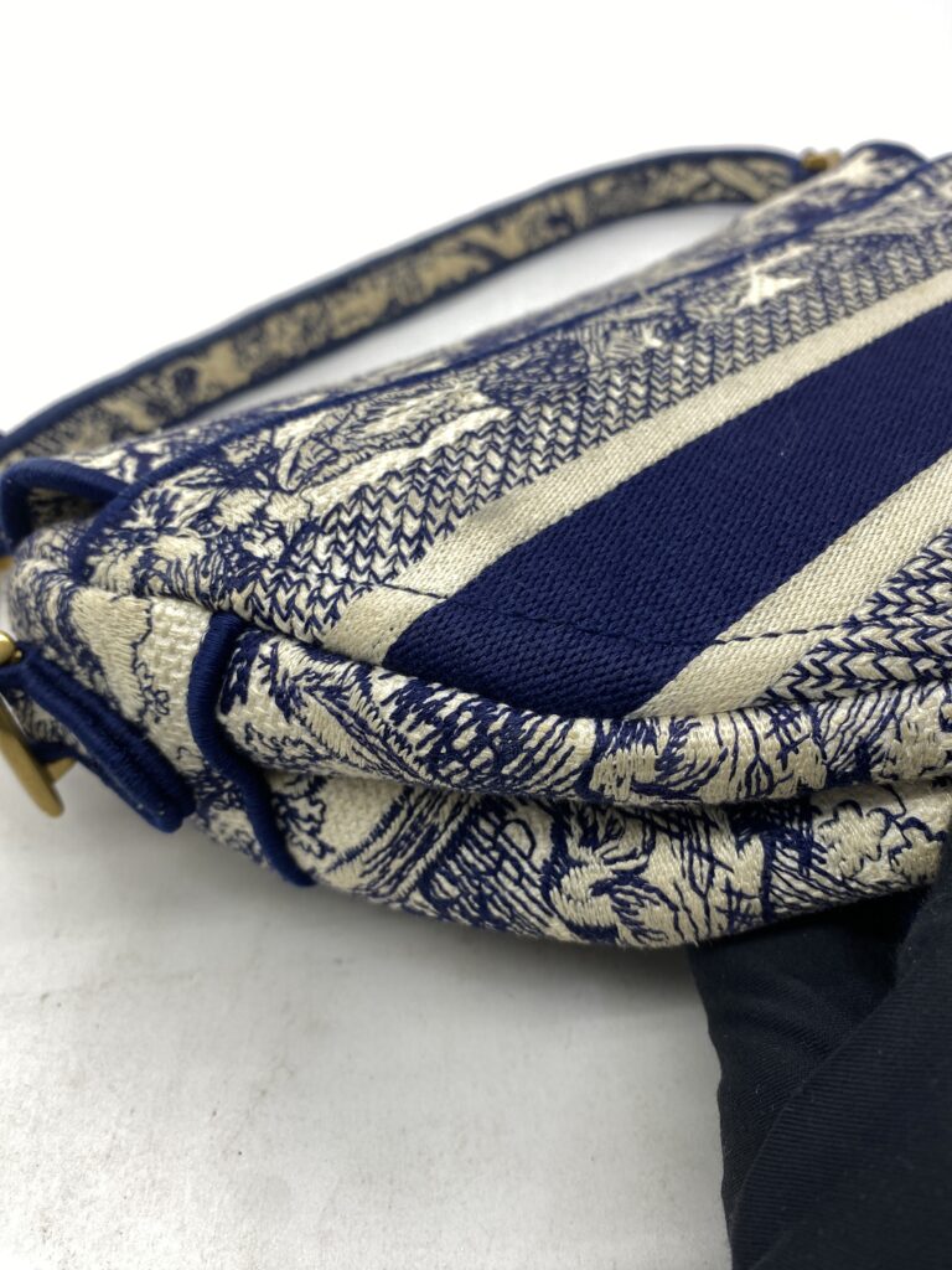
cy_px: 635
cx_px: 476
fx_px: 917
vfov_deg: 69.4
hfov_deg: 54.9
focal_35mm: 25
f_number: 1.8
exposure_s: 1/100
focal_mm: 4.25
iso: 50
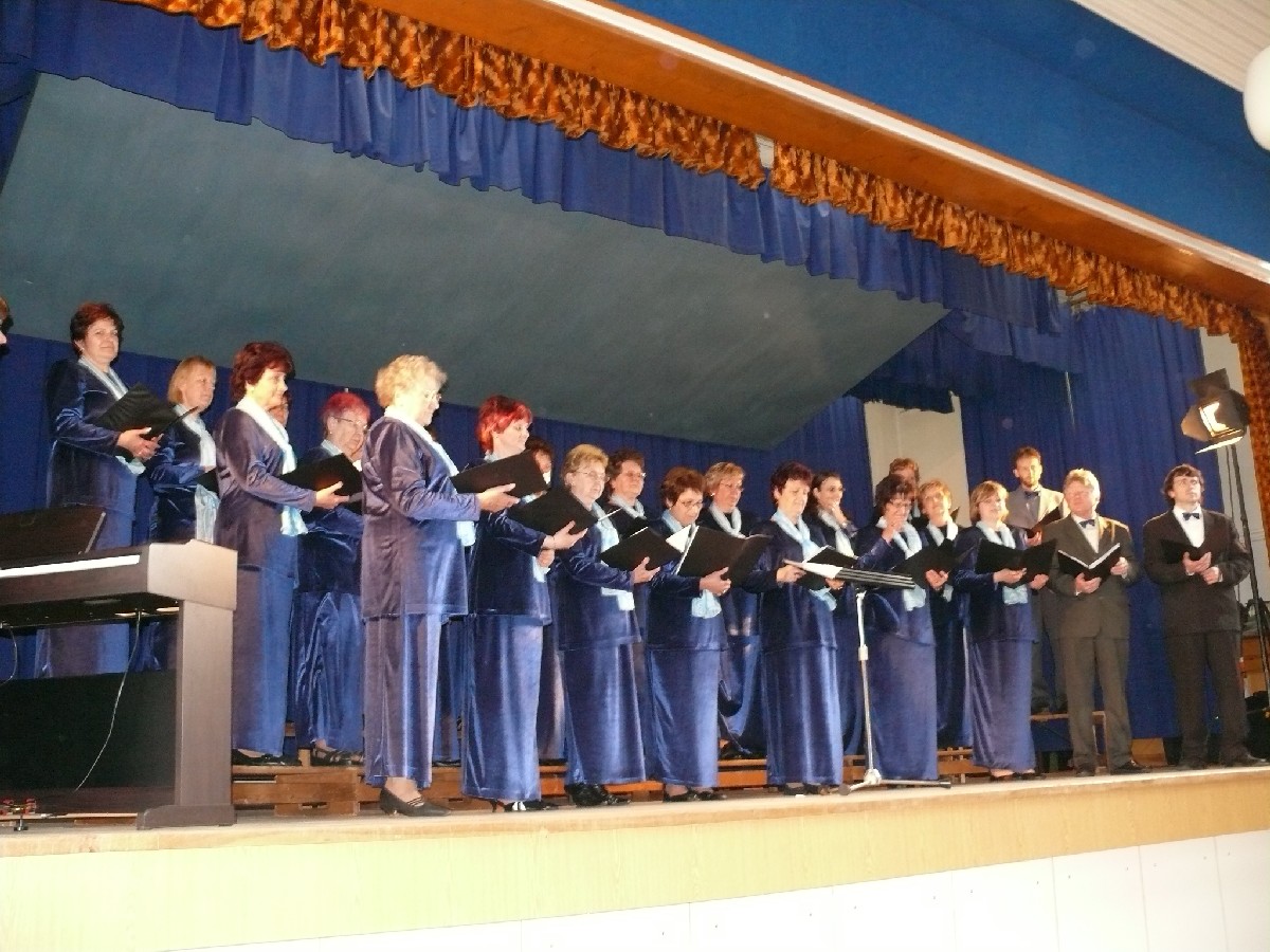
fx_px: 1284
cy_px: 476
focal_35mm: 35
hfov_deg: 52.6
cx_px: 635
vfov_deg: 40.7
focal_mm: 7.4
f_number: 2.8
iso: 400
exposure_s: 1/30
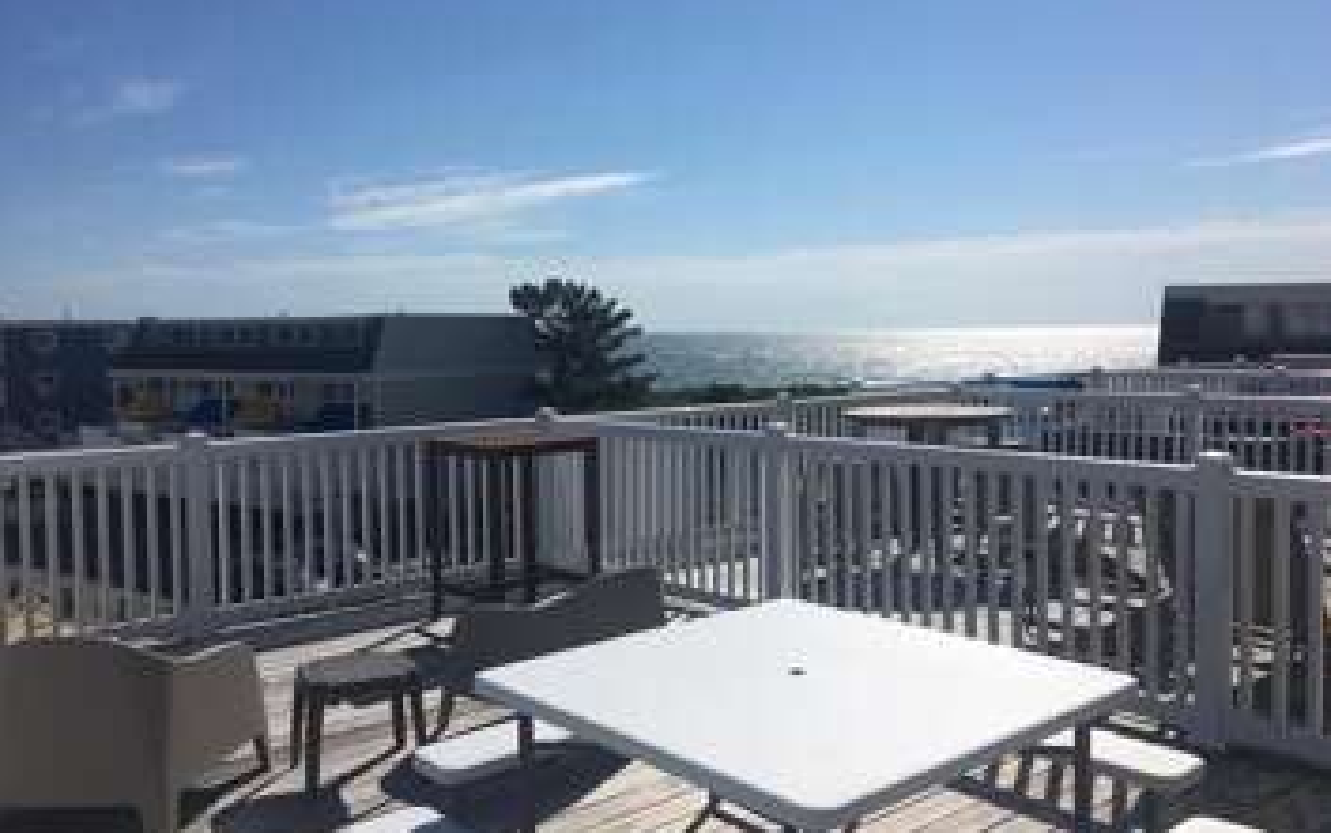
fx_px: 1125
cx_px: 664
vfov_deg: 40.6
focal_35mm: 31
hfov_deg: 61.2
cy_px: 398
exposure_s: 1/4808
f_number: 2.2
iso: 25
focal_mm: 4.2
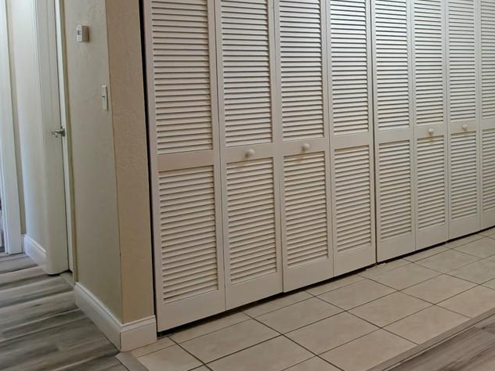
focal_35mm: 38
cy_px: 88
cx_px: 594
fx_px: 543
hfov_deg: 37.2
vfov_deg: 36.7
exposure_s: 1/120
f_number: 2
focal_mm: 2.3
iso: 500
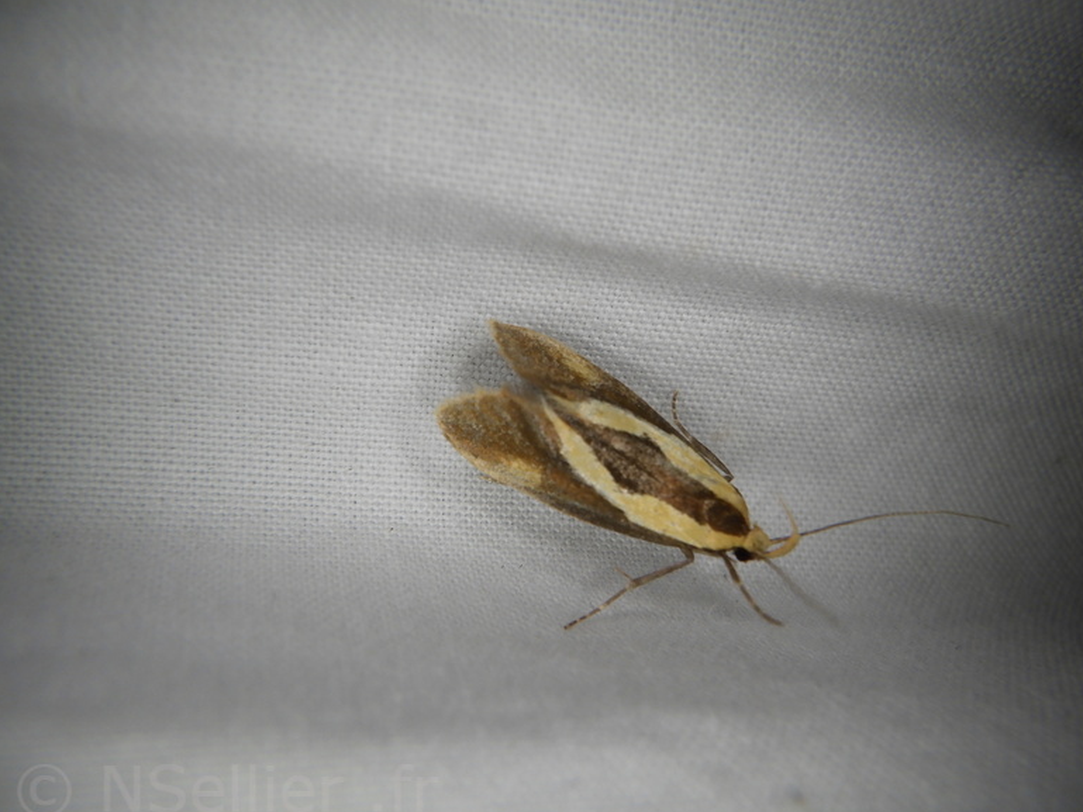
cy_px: 415
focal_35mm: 35
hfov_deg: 52.6
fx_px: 1095
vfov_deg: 40.7
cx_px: 552
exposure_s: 1/500
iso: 125
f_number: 4.6
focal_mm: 6.1
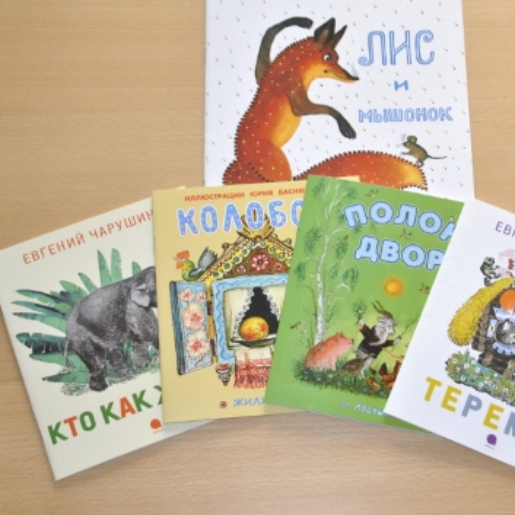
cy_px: 233
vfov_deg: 23.4
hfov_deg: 23.3
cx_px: 315
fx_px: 1246
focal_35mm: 74
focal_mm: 32
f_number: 4.2
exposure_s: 1/100
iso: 800
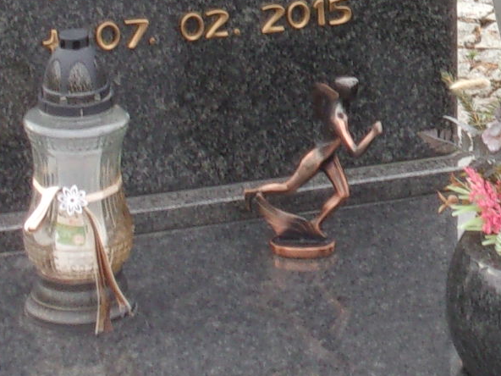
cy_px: -57
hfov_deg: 8.3
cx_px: 828
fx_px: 3358
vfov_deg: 6.4
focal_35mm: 232
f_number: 4.9
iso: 89
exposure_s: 1/34
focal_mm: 9.5
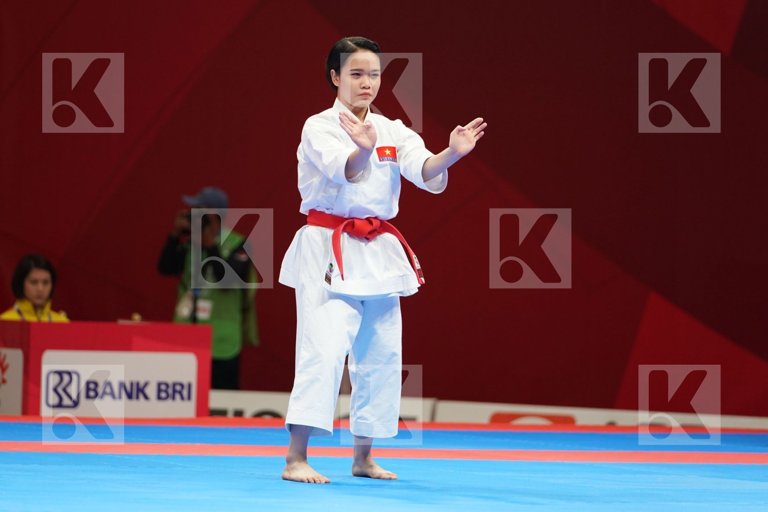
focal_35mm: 266
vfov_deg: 5.2
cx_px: 381
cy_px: 249
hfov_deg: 7.7
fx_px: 5674
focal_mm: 258
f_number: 4
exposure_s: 1/500
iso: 2500
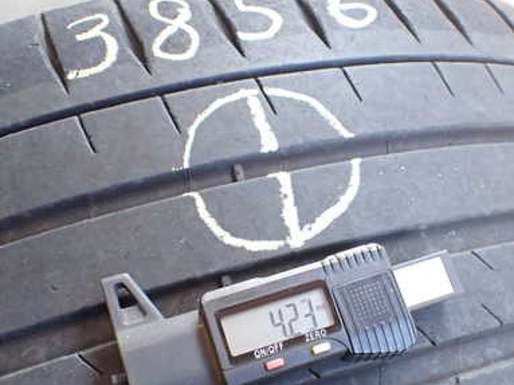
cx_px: 338
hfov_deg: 40.0
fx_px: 698
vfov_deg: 30.7
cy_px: 240
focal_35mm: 47
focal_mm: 5.4
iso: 500
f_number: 2.3
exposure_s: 1/125
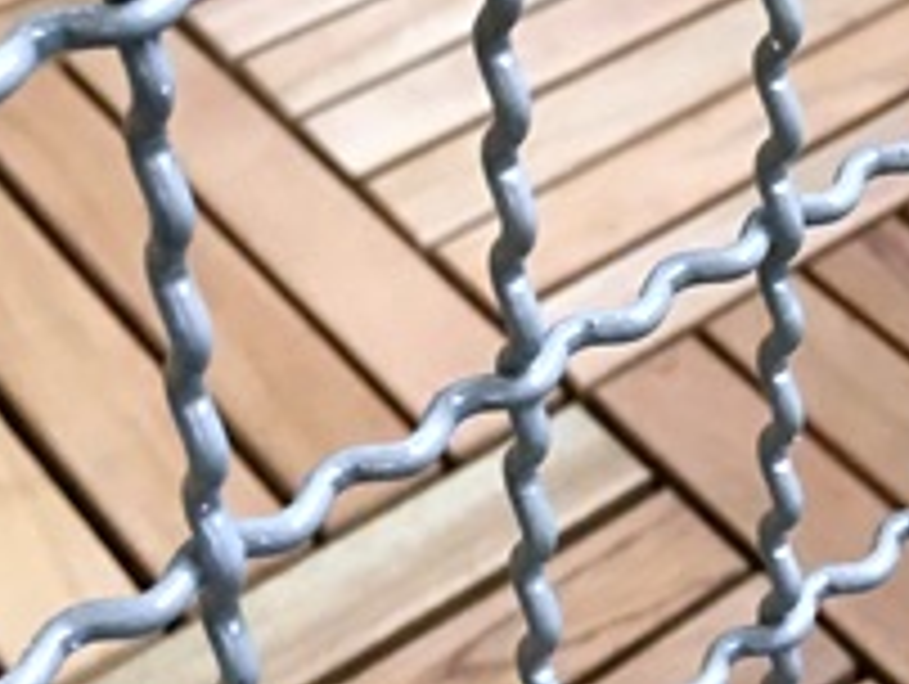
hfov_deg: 22.2
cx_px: 806
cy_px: -324
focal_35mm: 86
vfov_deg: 15.9
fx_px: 2261
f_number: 2.2
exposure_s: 1/33
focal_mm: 4.15
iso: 200
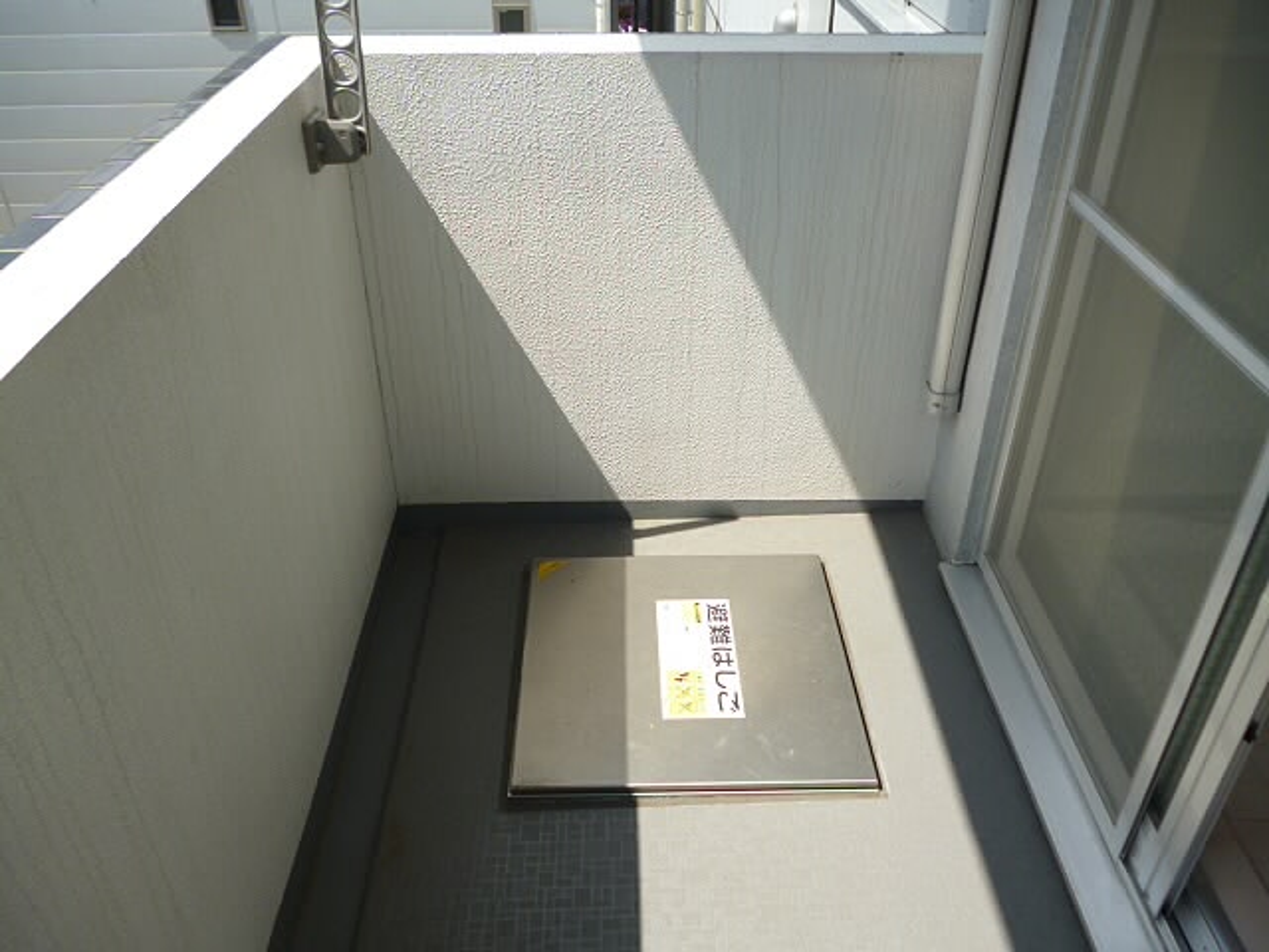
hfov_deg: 63.4
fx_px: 1026
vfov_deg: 49.7
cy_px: 476
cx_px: 634
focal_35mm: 28
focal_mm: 5
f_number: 9
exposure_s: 1/80
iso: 100
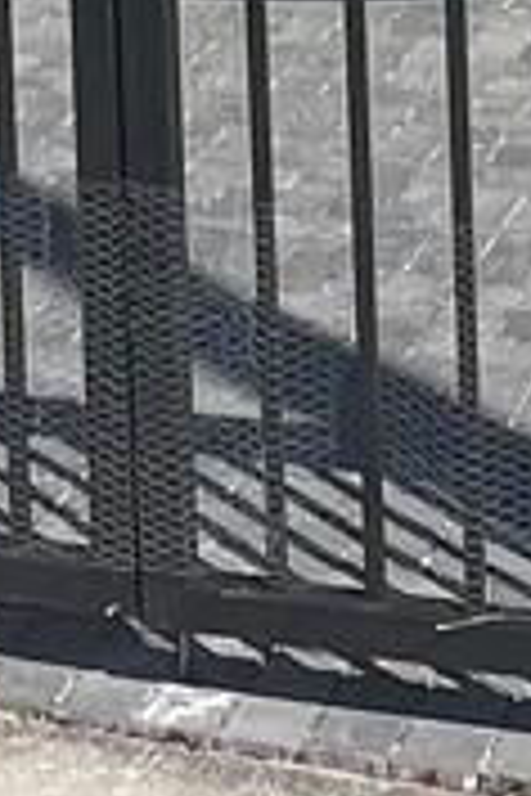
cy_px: -774
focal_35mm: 122
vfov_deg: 14.2
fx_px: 2699
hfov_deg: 11.2
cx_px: 220
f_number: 1.8
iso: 32
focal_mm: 1.57
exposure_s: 1/2320
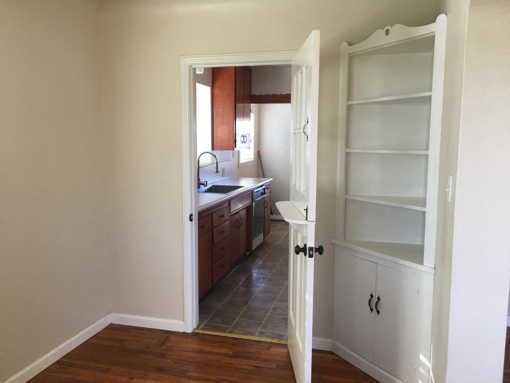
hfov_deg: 61.7
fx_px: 427
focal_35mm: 29
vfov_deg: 48.2
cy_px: 192
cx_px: 255
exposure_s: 1/30
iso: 32
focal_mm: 4.15
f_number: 2.2
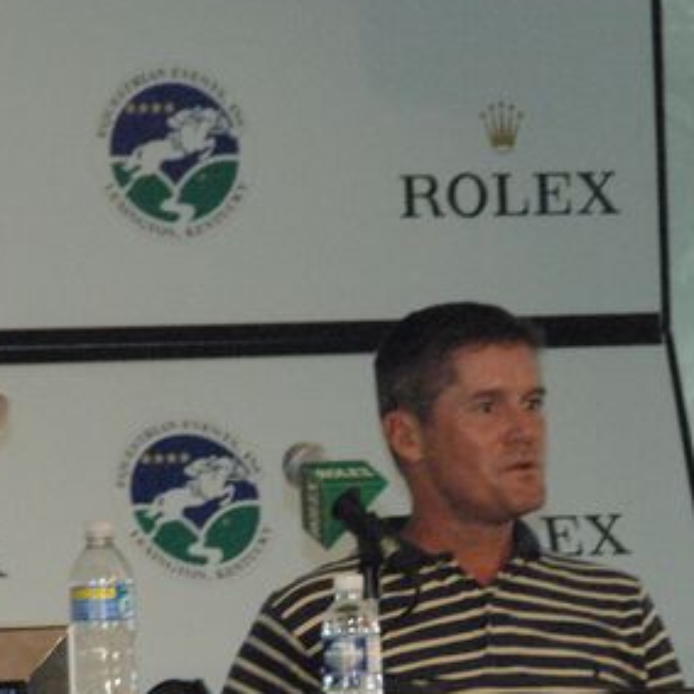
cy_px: 492
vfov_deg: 3.0
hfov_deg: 3.0
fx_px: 13065
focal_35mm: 576
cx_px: 478
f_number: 9
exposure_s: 1/100
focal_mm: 200
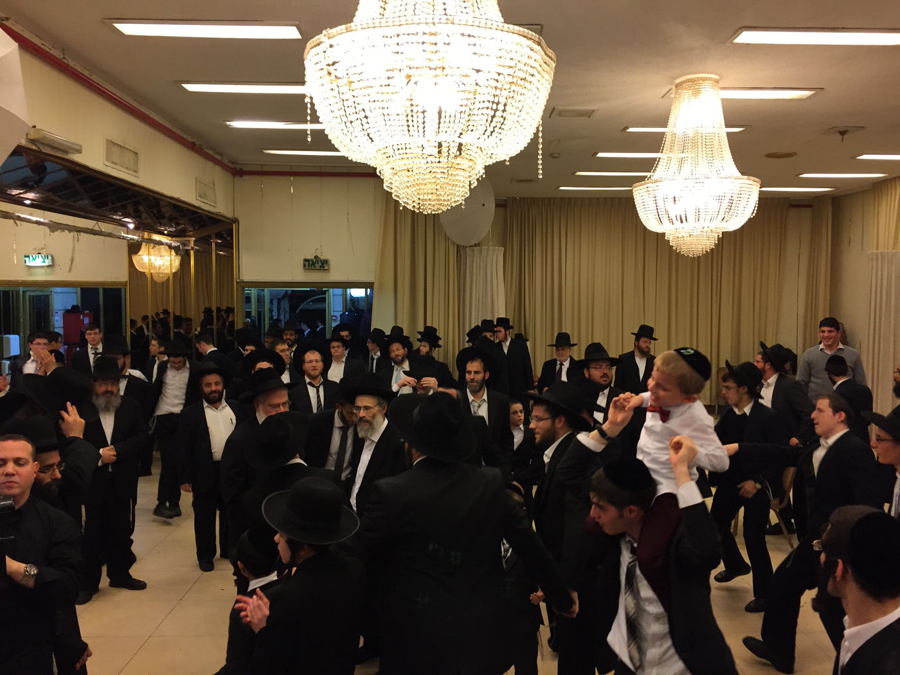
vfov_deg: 48.2
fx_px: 754
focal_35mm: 29
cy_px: 338
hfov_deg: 61.7
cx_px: 450
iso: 50
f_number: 2.2
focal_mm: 4.15
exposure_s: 1/30
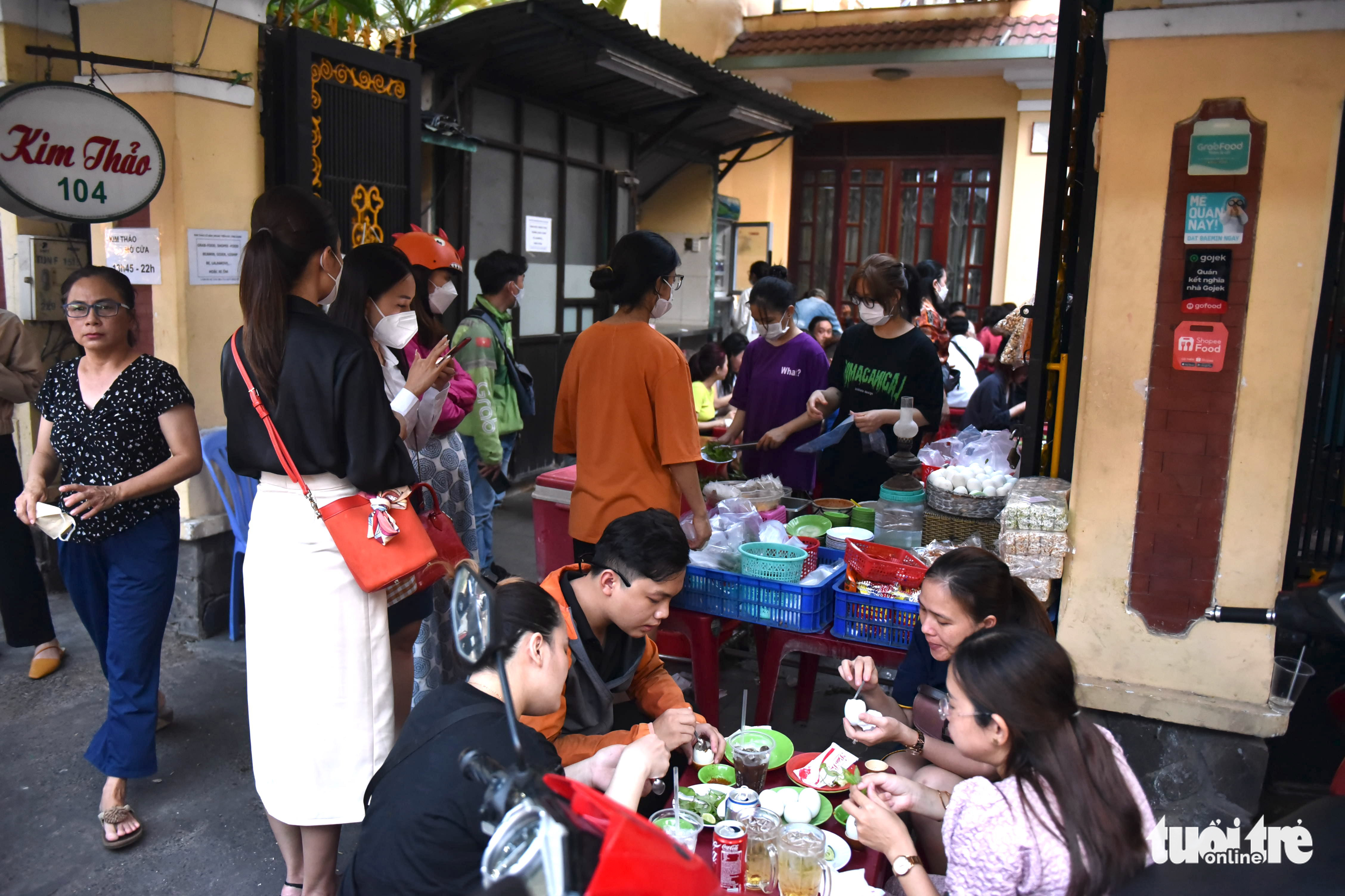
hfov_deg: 63.7
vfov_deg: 45.0
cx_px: 672
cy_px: 448
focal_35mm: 29
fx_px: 1083
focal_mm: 29
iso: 3200
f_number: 2.8
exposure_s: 1/200
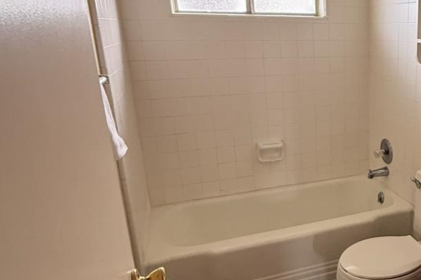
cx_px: 378
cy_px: 150
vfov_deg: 36.8
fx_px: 421
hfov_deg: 47.8
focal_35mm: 36
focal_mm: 2.22
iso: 320
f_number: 2.2
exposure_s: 1/99
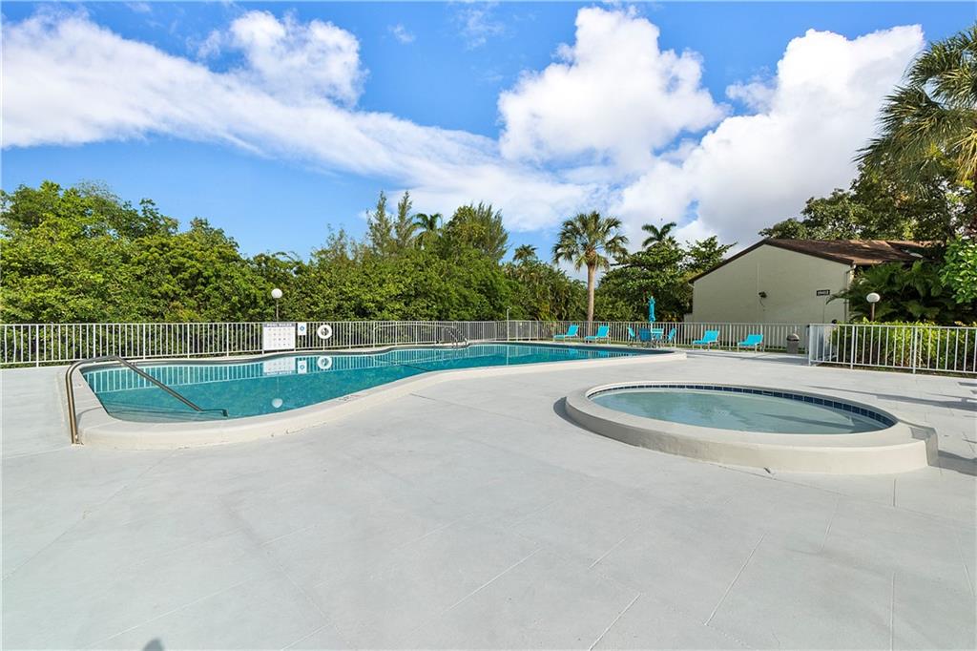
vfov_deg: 77.3
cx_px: 488
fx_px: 407
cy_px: 326
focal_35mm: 15
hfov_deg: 100.4
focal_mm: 10
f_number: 11
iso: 100
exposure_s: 1/250
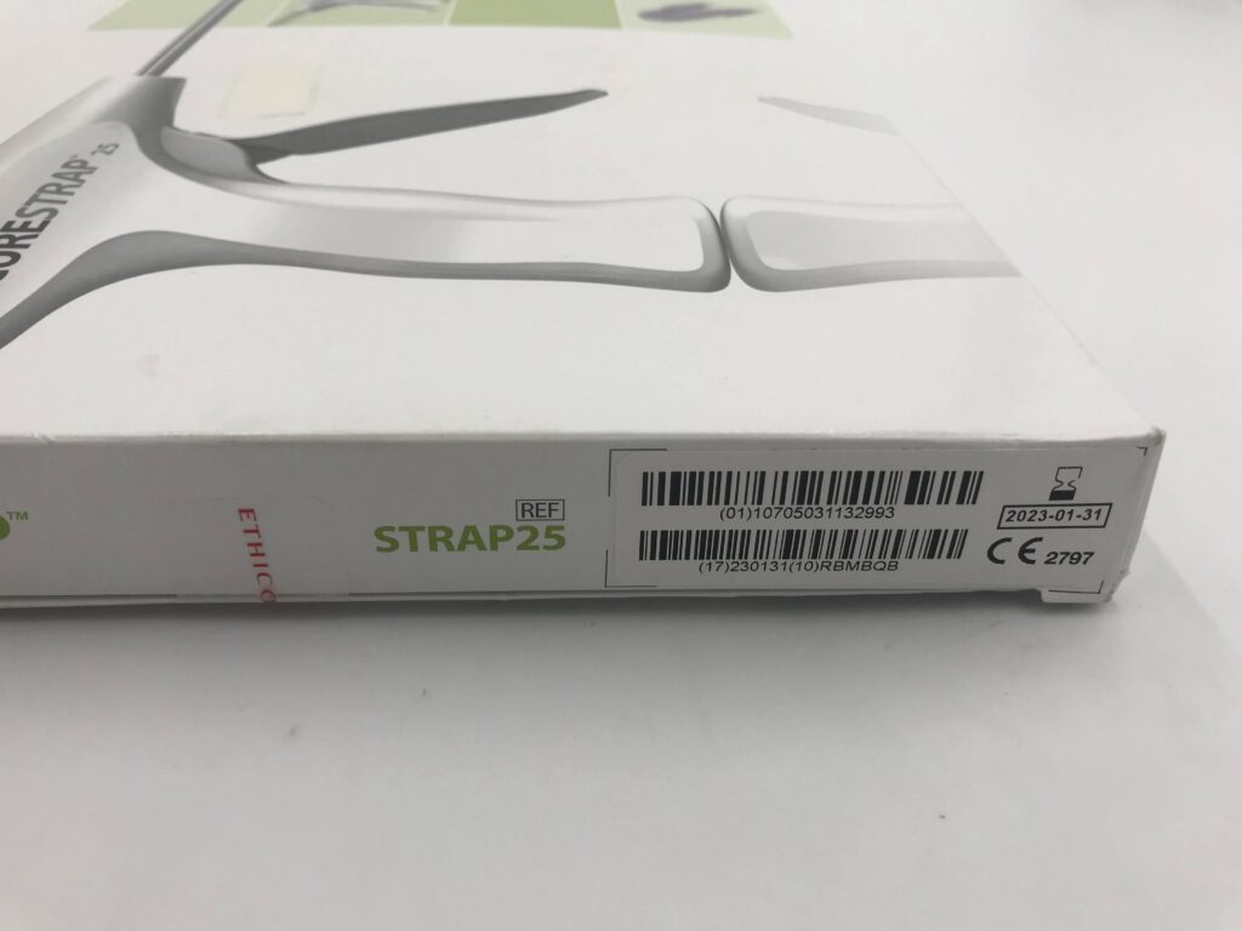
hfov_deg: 63.4
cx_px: 621
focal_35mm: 28
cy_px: 466
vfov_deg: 49.7
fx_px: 1005
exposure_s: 1/213
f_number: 1.8
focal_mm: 3.99
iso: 20
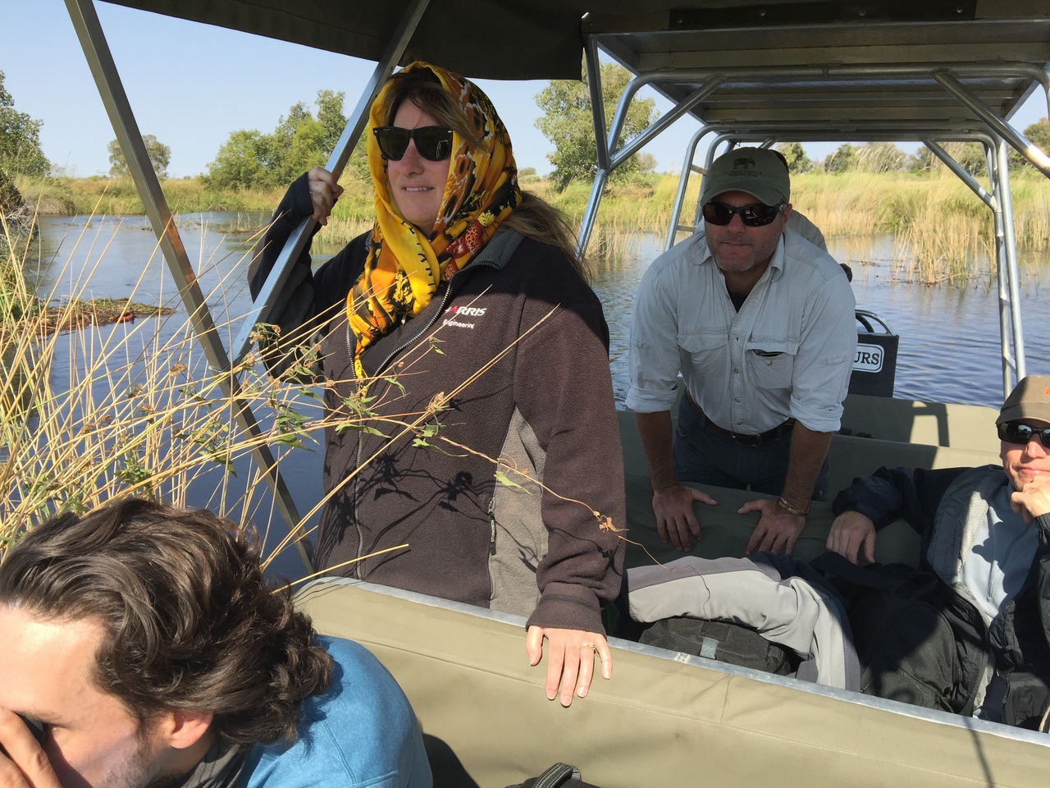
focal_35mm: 29
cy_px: 394
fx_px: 880
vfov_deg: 48.2
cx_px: 525
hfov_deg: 61.7
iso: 32
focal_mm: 4.15
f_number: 2.2
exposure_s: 1/989
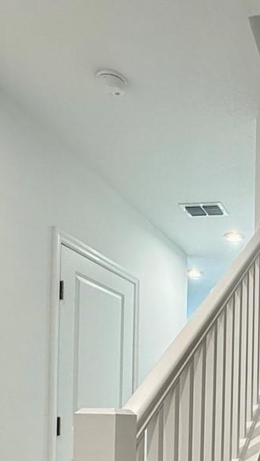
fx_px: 502
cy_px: 416
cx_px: 319
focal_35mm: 41
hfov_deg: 25.7
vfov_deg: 44.8
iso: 200
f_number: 2.2
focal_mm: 2.22
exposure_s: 1/120
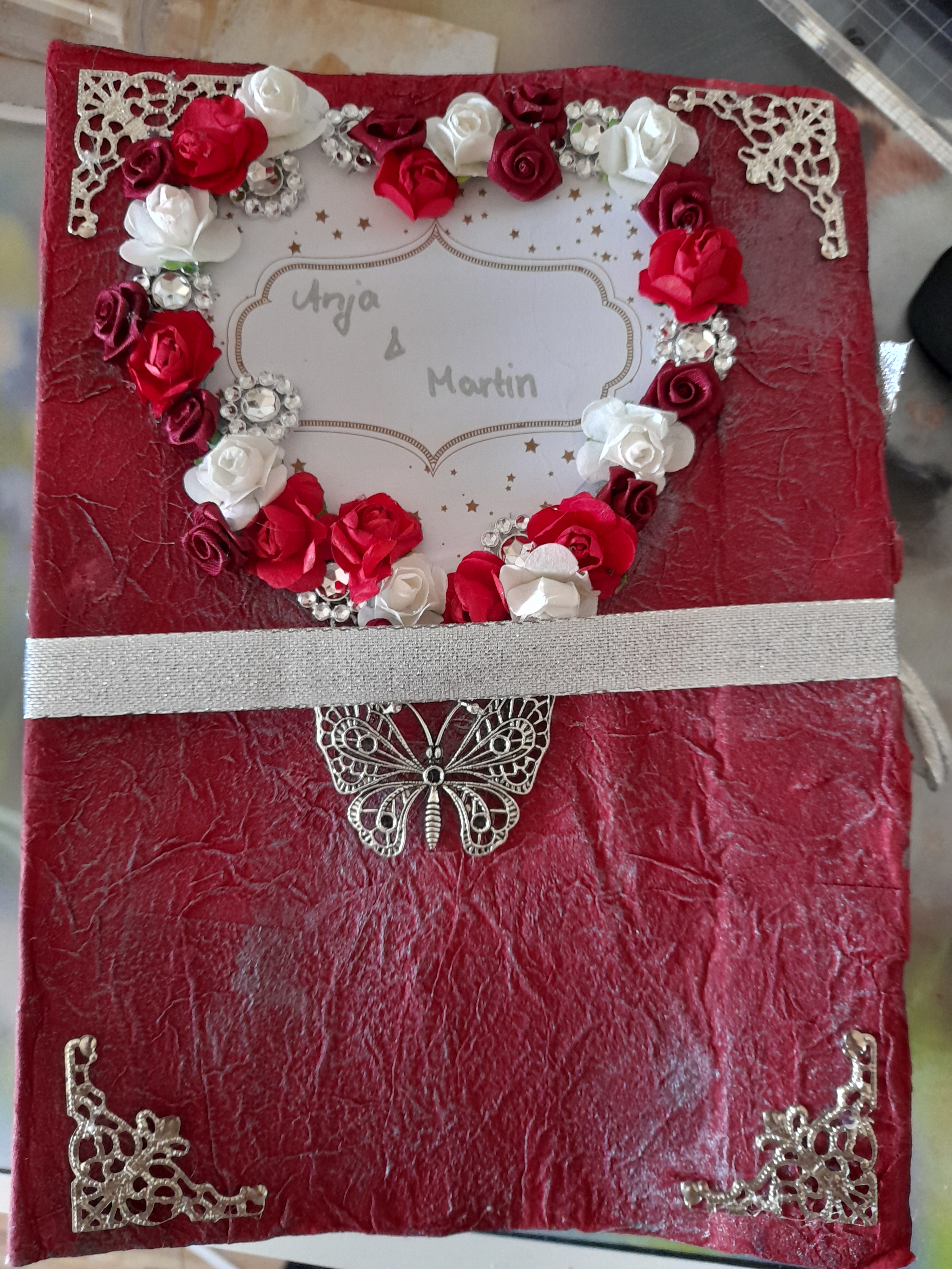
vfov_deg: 69.4
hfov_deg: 54.9
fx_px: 917
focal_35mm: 25
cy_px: 634
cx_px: 476
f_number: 2
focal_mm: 4.6
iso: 400
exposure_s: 1/33
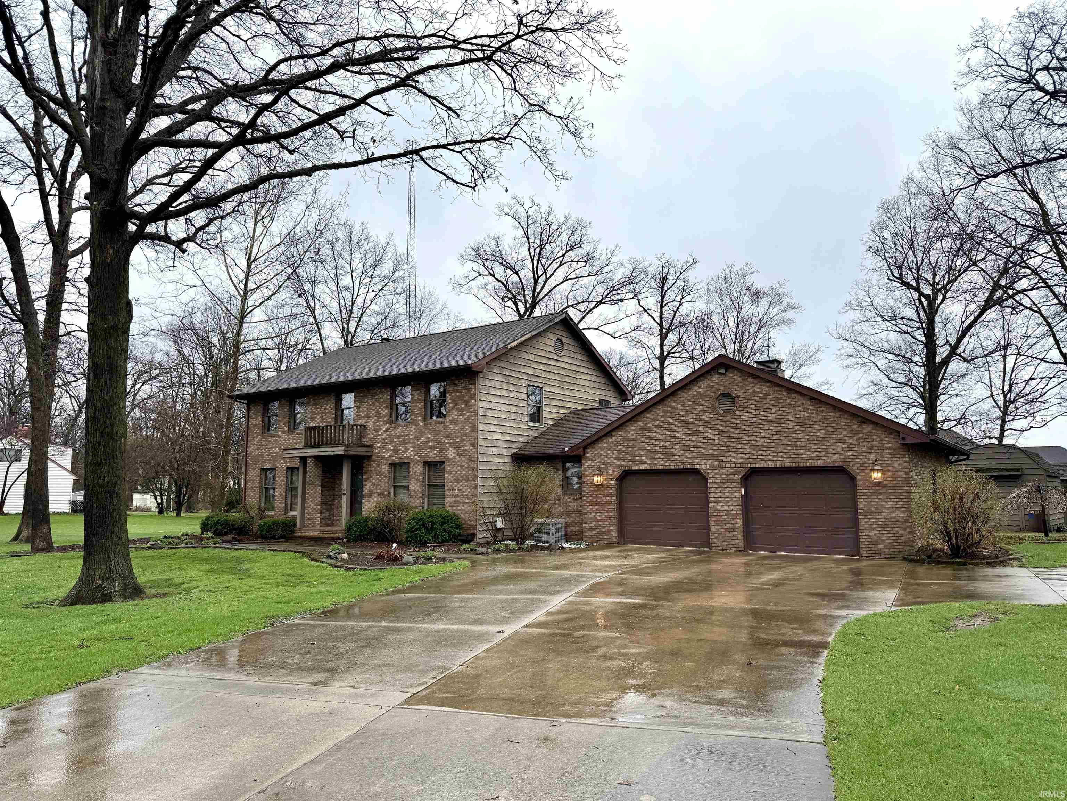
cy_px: 400
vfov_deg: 56.8
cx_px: 534
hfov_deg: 71.6
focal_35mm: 24
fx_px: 740
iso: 80
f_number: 1.78
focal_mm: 6.76
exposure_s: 1/1770
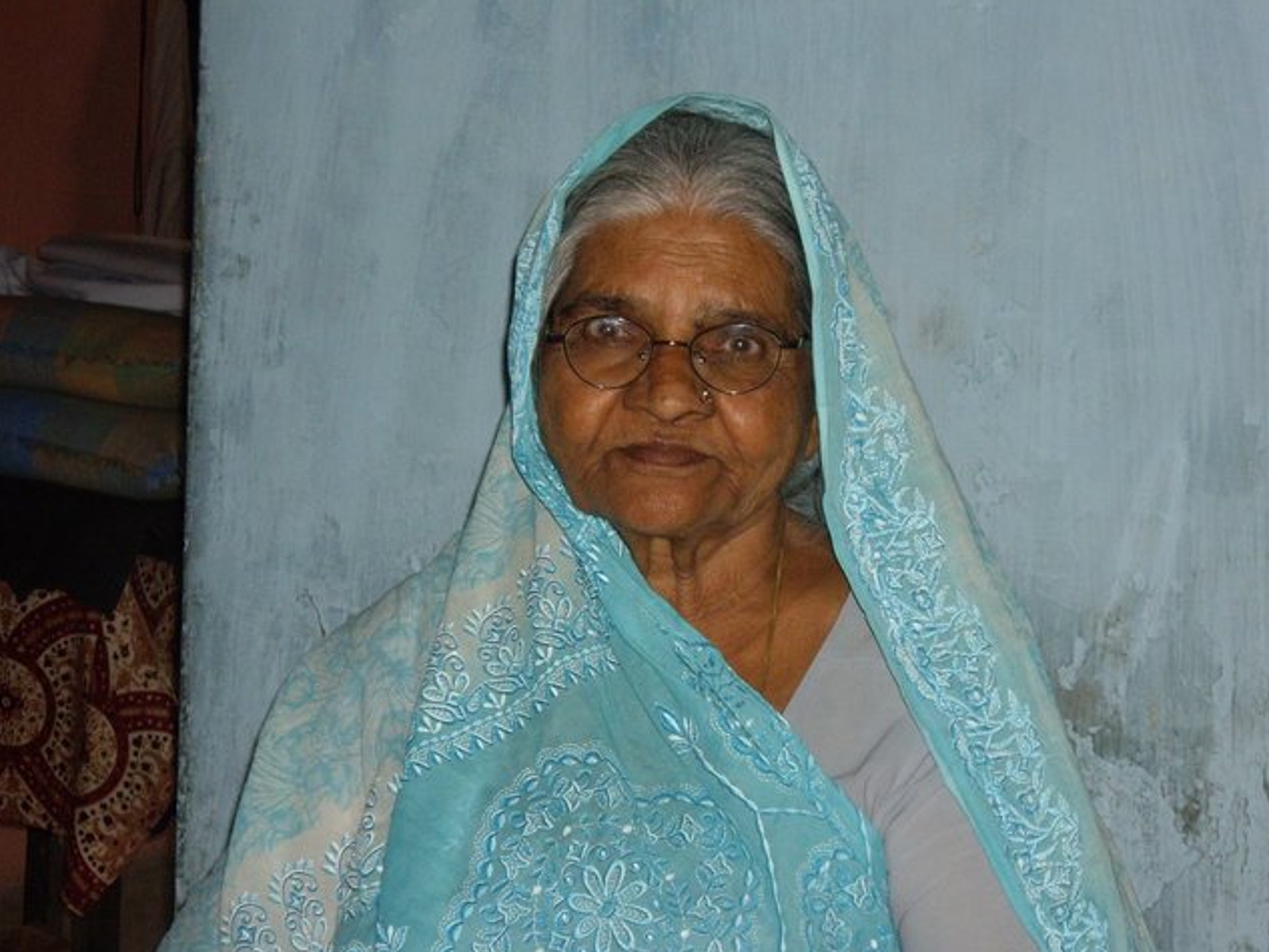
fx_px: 3483
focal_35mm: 95
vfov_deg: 15.6
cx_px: 629
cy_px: 477
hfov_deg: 20.6
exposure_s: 1/100
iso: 200
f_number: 4.6
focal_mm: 15.3
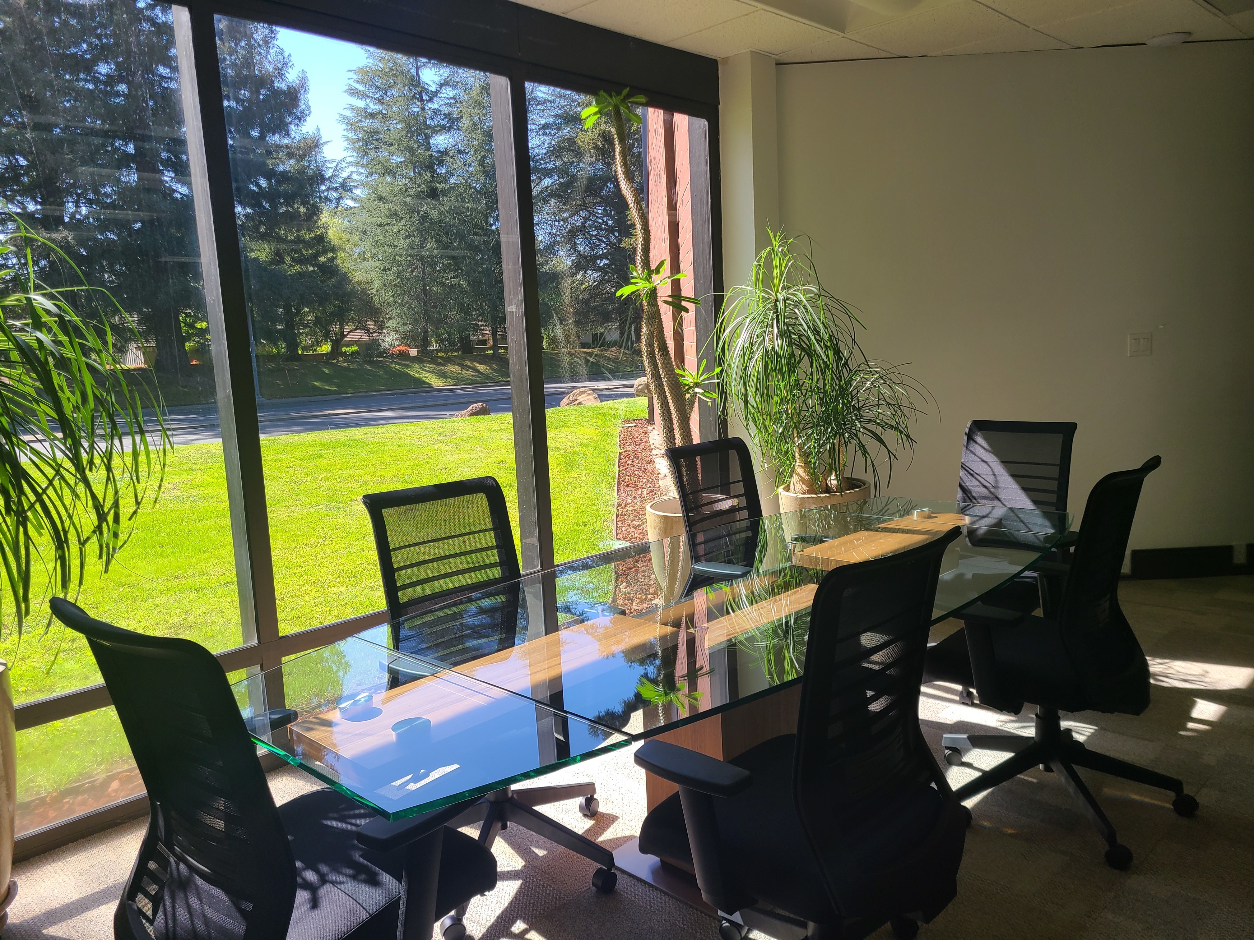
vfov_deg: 53.1
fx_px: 942
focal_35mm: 26
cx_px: 627
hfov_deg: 67.3
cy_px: 470
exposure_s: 1/324
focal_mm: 5.4
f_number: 1.8
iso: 40
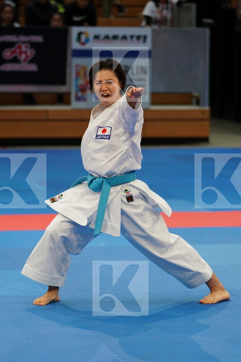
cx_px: 120
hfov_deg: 8.1
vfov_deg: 12.2
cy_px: 181
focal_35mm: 169
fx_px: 1697
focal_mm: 113
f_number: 2.8
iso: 500
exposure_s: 1/400
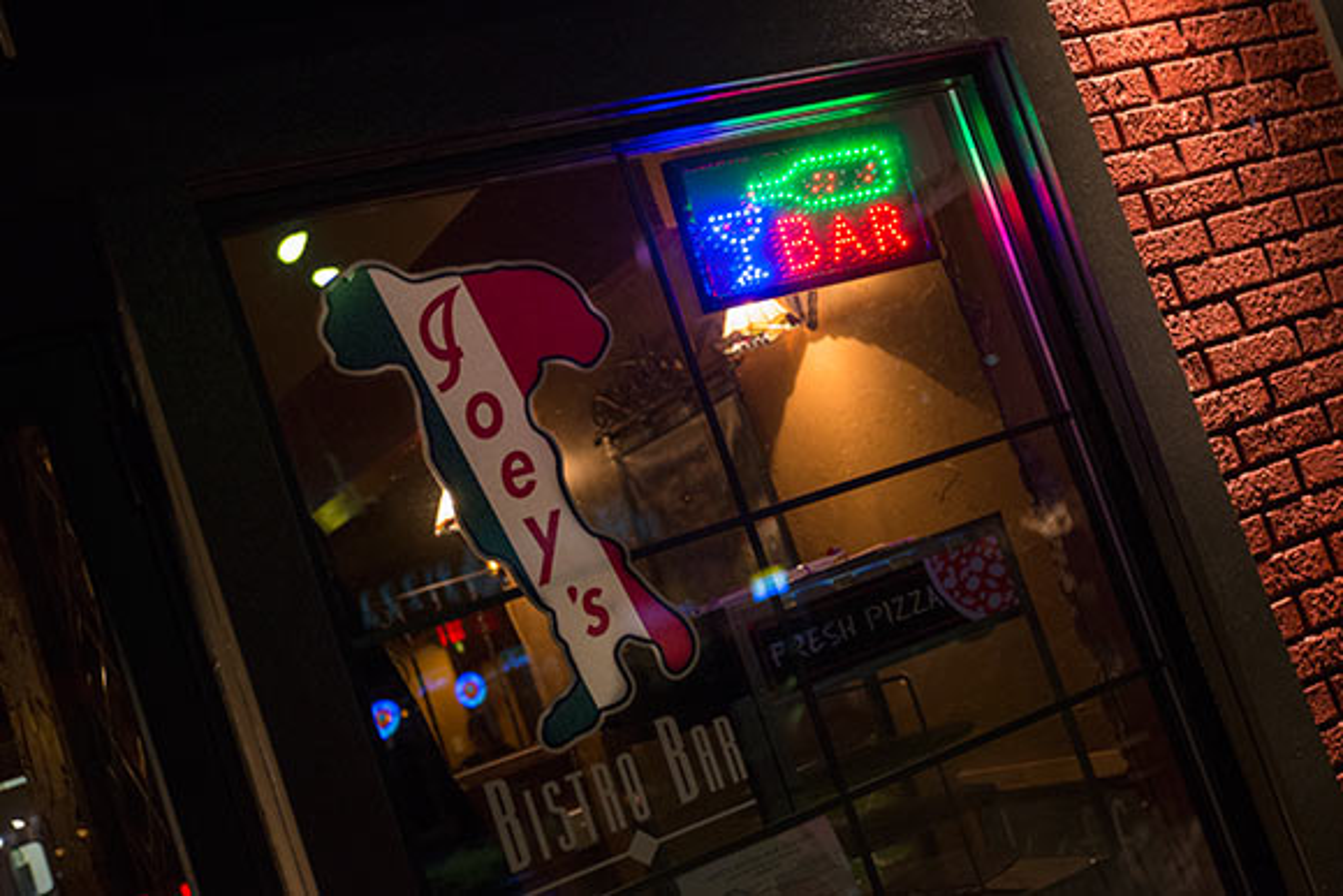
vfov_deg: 29.3
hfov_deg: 42.7
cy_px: 448
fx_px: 1716
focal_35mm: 46
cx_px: 672
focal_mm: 46
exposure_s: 1/180
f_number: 2.8
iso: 1600
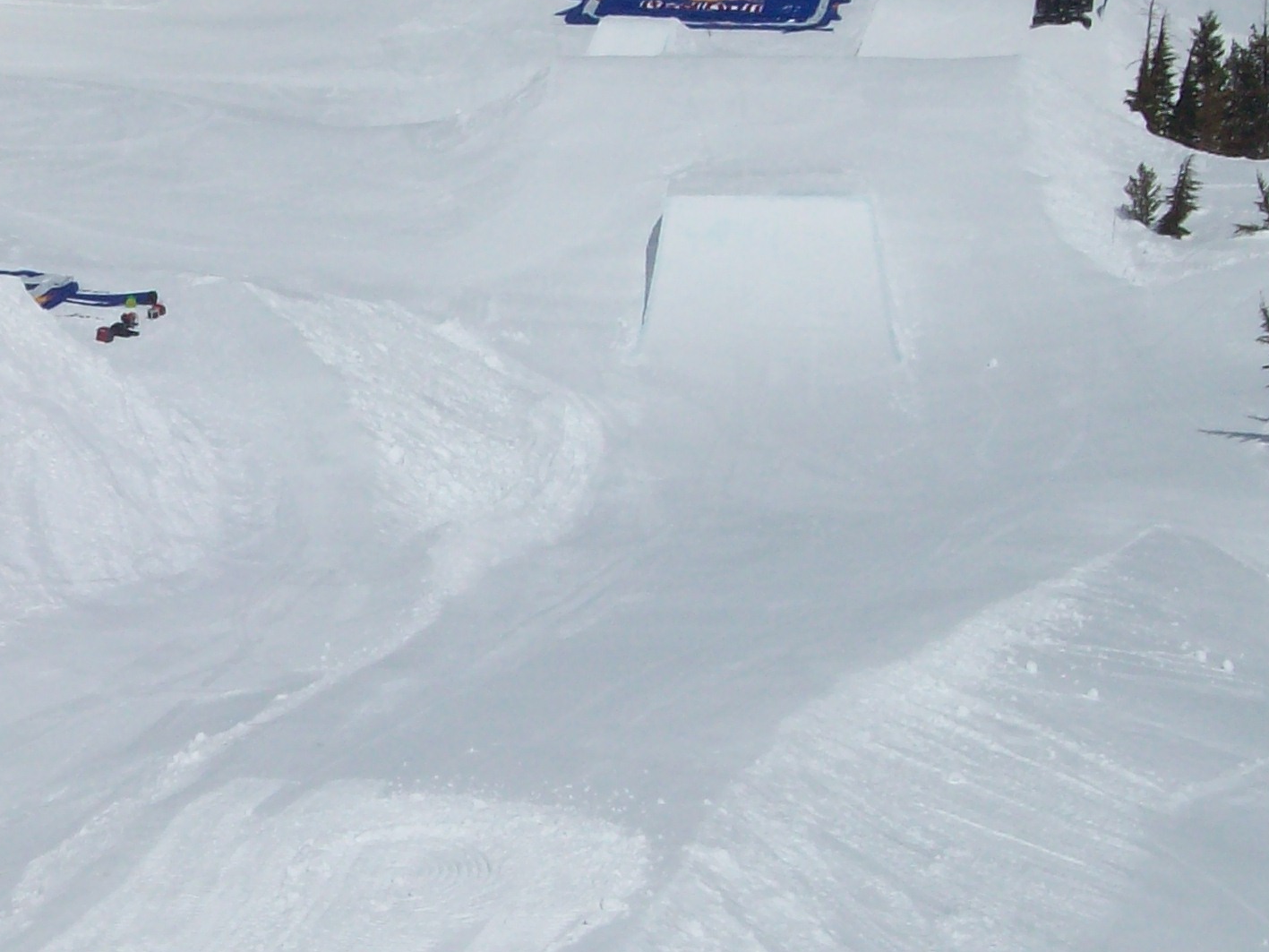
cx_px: 136
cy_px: 450
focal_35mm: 151
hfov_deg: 13.0
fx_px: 5536
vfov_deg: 9.8
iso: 80
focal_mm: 11.6
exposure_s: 1/1401
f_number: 6.7
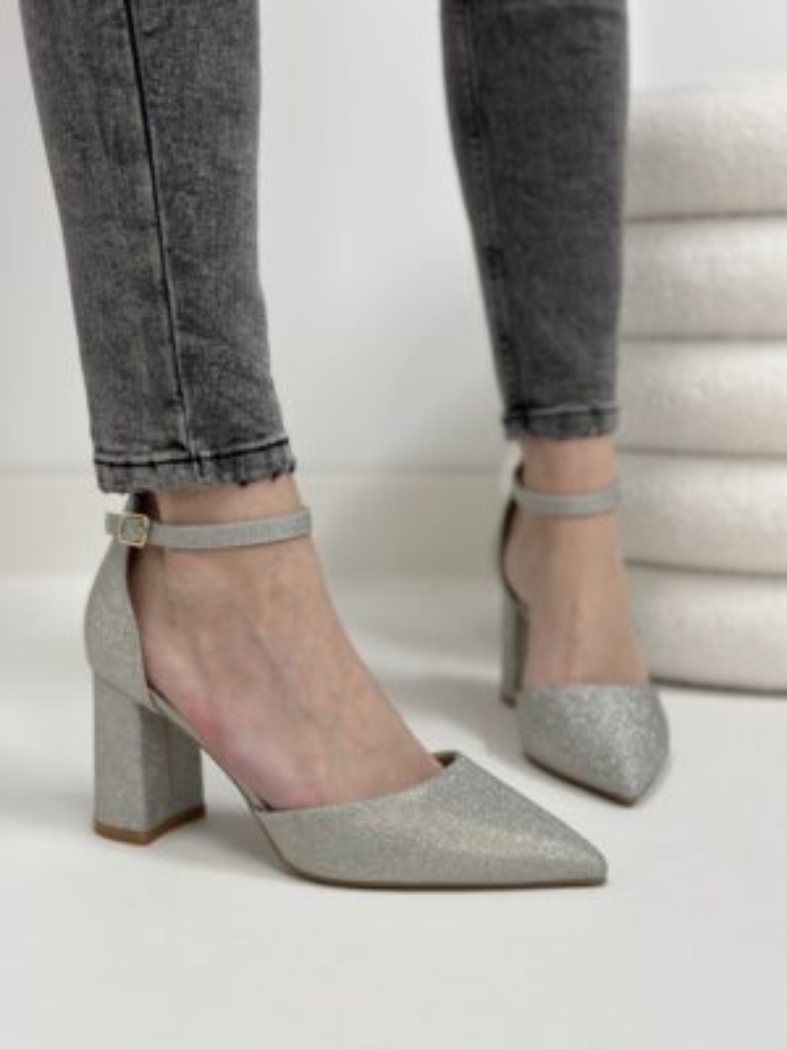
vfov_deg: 39.7
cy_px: 524
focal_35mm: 48
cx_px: 394
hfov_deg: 30.3
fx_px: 1455
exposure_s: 1/100
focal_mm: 6.86
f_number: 1.78
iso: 125
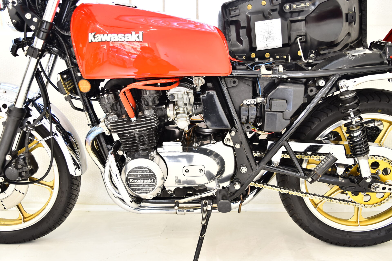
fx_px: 392
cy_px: 130
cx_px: 196
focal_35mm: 36
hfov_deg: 53.1
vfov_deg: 36.9
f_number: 4
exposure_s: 1/13
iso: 160
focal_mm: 24
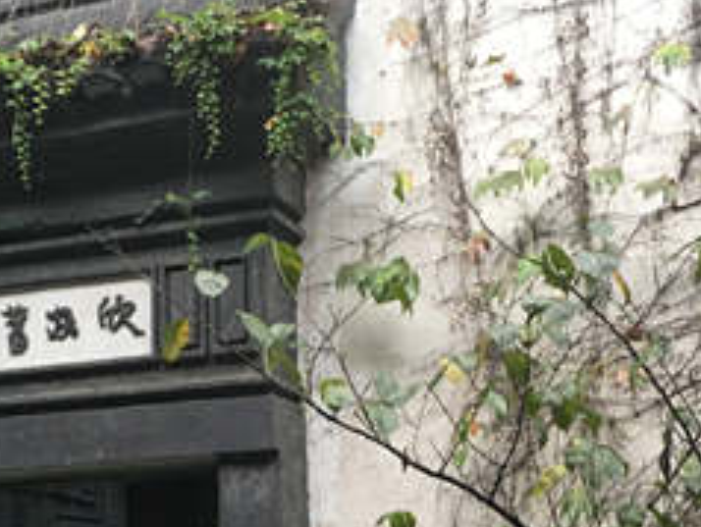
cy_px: 633
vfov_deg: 19.1
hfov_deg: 26.6
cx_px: 342
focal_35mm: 73
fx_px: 1480
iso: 50
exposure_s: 1/33
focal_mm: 4.15
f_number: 2.2
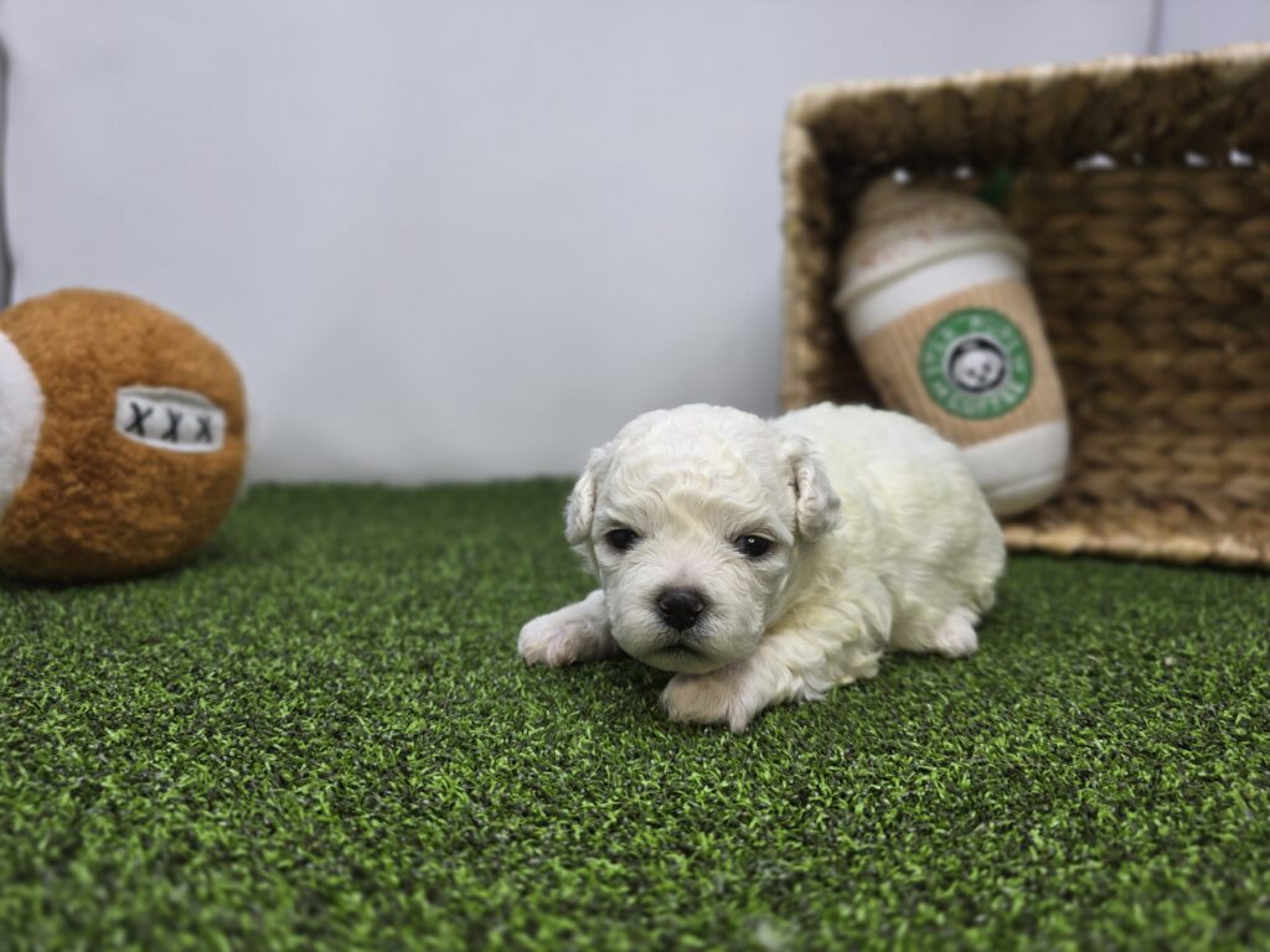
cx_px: 635
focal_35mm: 23
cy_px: 476
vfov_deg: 58.9
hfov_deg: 73.9
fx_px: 844
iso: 20
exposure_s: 1/64
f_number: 1.7
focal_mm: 6.3
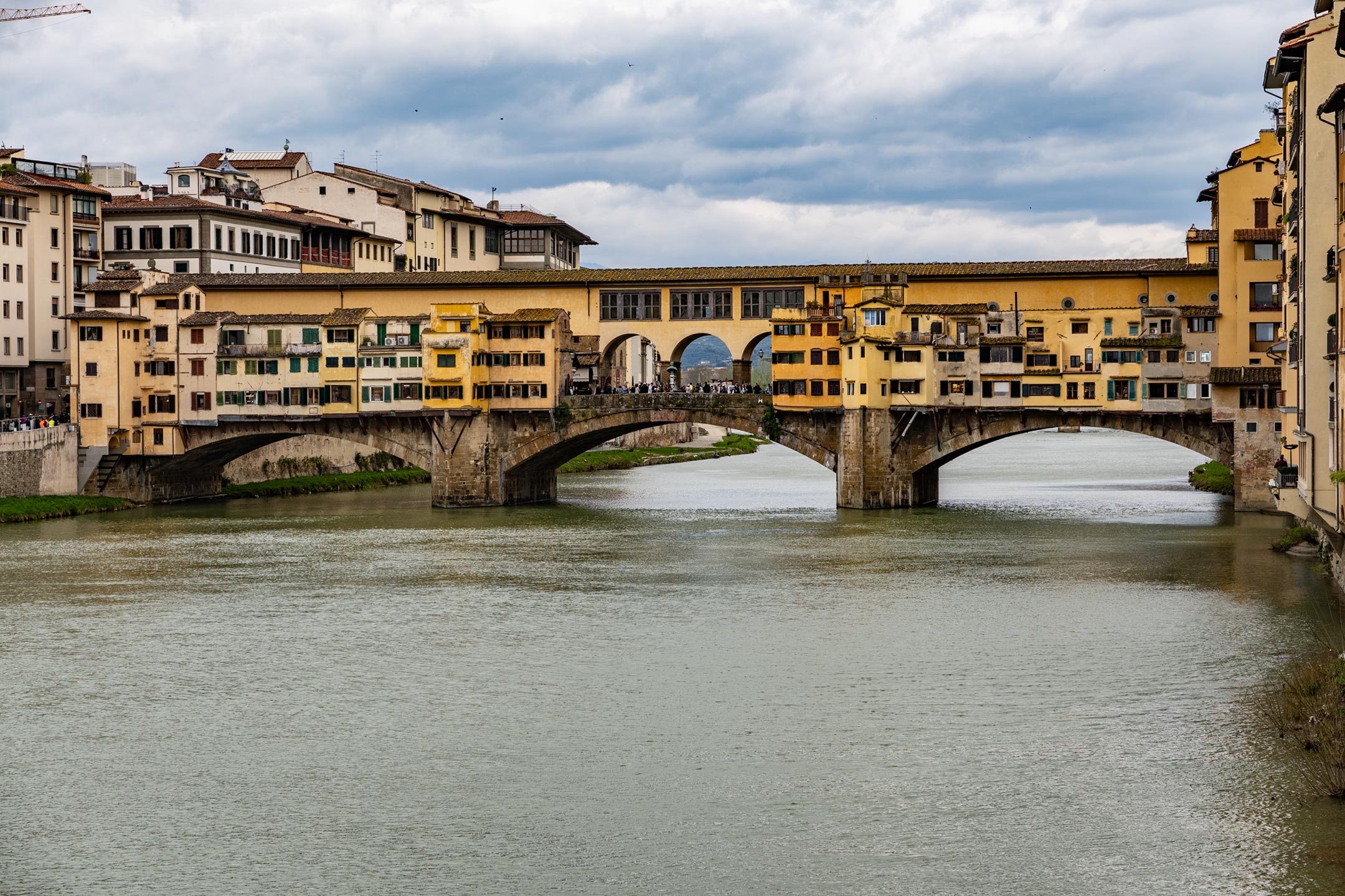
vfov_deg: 18.2
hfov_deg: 27.0
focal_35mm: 75
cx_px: 672
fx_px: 2802
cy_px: 448
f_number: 5.6
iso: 100
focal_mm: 50
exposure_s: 1/320
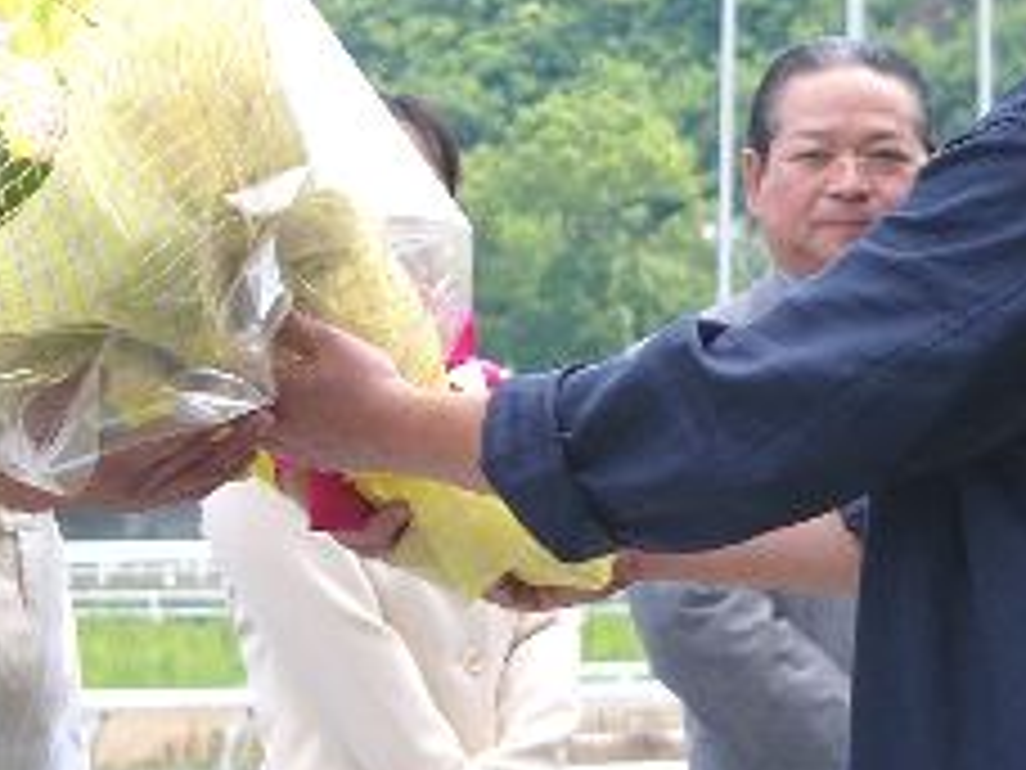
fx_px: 10967
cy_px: -50
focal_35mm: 370
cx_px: 176
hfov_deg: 5.4
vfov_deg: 4.0
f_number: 4
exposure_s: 1/200
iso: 50
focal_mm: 21.9
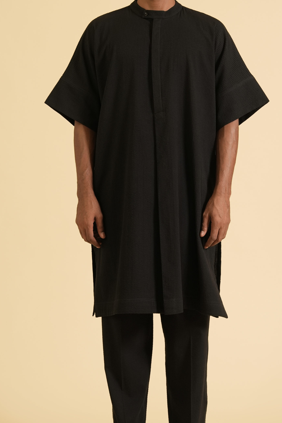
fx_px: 1375
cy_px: 194
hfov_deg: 11.7
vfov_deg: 17.5
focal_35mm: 117
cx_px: 156
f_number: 4
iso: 500
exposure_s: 1/125
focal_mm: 68
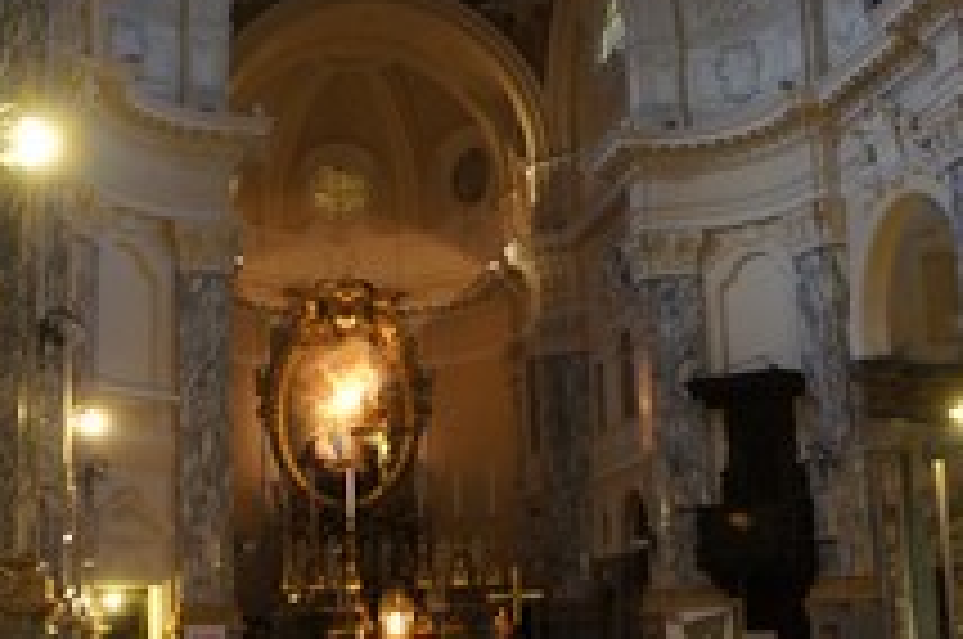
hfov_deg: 34.5
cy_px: 261
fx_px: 1549
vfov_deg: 23.3
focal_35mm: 58
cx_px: 558
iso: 1600
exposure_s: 1/15
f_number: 3.5
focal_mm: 18
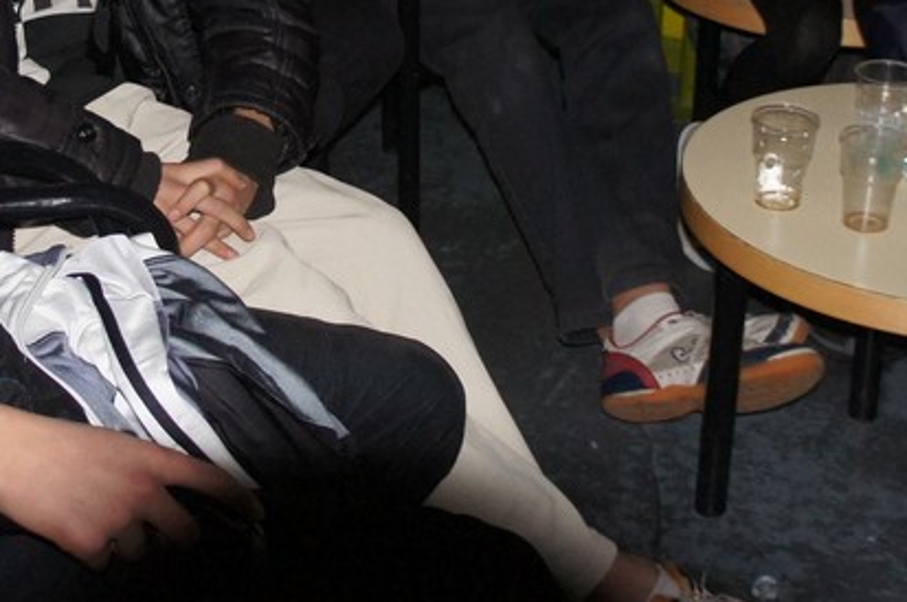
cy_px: 1
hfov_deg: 30.0
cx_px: 351
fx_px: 1685
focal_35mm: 67
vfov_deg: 19.7
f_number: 3.5
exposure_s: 1/60
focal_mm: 18
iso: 1600
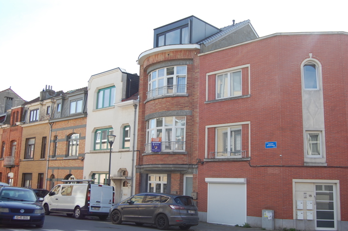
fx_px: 377
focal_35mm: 39
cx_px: 174
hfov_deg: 49.6
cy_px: 116
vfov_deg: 34.2
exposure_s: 1/250
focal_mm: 26
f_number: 8
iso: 200
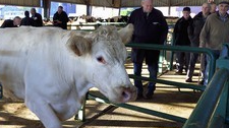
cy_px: 64
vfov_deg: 25.4
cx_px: 61
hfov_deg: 42.6
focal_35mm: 47
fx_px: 285
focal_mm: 24
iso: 800
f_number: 7.1
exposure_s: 1/60
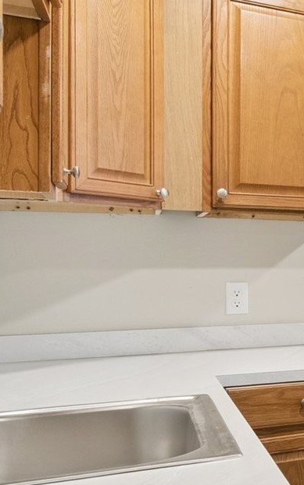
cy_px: 260
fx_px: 662
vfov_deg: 40.3
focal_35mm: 50
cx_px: 631
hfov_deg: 17.3
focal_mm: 10
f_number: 6.3
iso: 200
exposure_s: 1/25
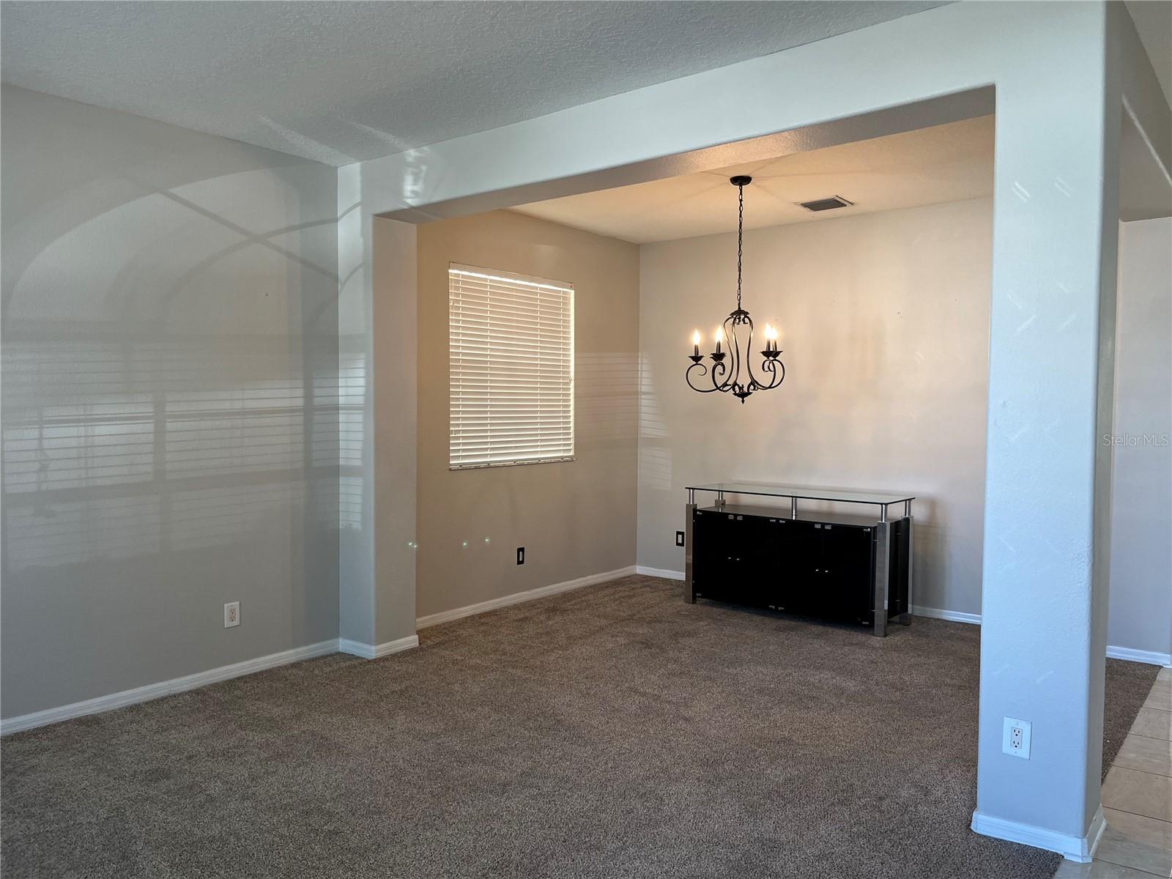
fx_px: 880
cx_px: 586
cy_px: 440
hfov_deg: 67.3
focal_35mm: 26
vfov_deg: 53.1
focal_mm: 5.1
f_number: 1.6
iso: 125
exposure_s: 1/120
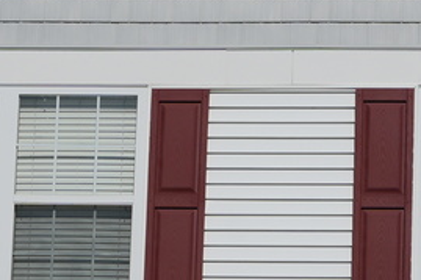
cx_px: 390
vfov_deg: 6.7
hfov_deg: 10.0
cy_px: 324
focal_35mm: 205
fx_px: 2396
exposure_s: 1/1000
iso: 100
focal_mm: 34
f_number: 8
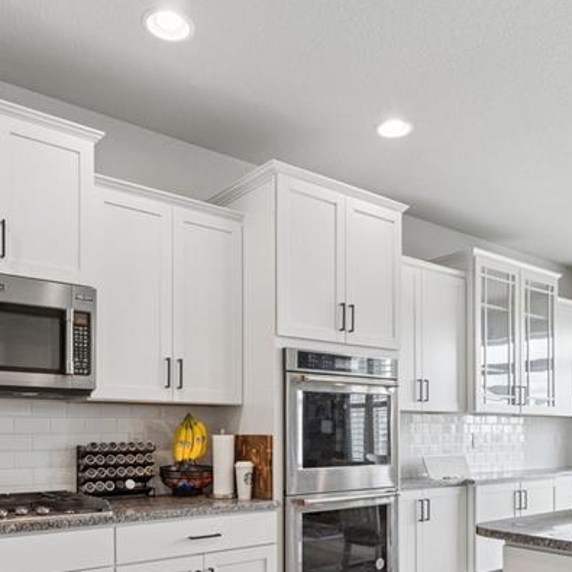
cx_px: 313
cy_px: 449
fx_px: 617
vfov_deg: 47.3
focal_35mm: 33
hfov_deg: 49.7
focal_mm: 15
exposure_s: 1/2.5
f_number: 11
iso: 100
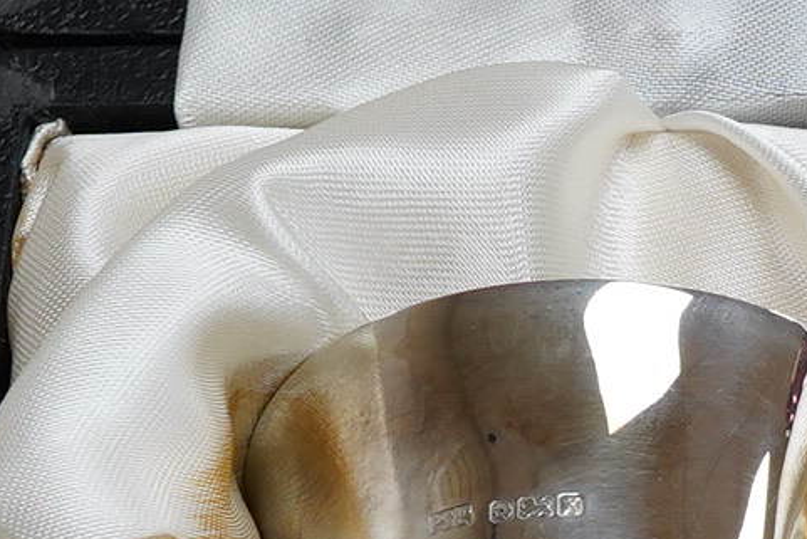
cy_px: 806
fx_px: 4126
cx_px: 1230
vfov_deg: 7.3
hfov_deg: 10.7
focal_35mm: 184
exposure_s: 1/125
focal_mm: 30
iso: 1250
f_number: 11
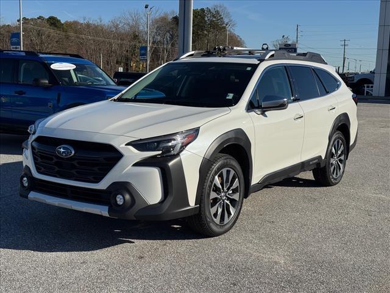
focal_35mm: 48
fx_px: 541
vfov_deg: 30.3
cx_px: 195
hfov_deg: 39.7
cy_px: 146
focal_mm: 6.76
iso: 64
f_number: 1.78
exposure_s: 1/7092
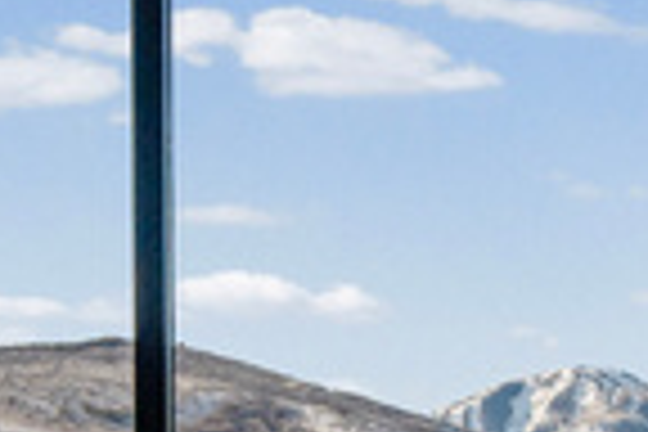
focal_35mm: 114
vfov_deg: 11.6
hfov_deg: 17.9
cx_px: 270
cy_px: 598
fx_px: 2052
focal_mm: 16
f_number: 9
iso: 250
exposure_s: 1/640
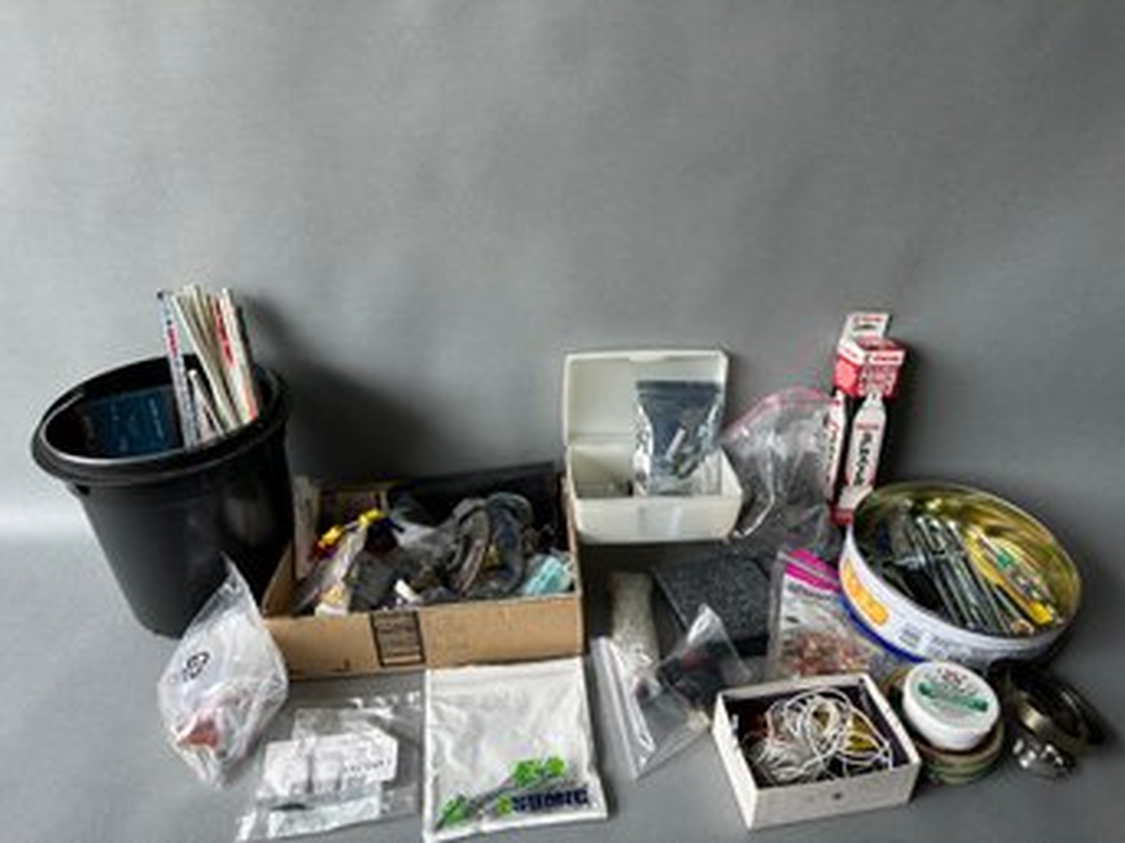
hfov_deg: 71.6
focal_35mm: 24
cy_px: 422
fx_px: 780
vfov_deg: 56.8
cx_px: 562
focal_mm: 6.86
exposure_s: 1/304
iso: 80
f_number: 1.78
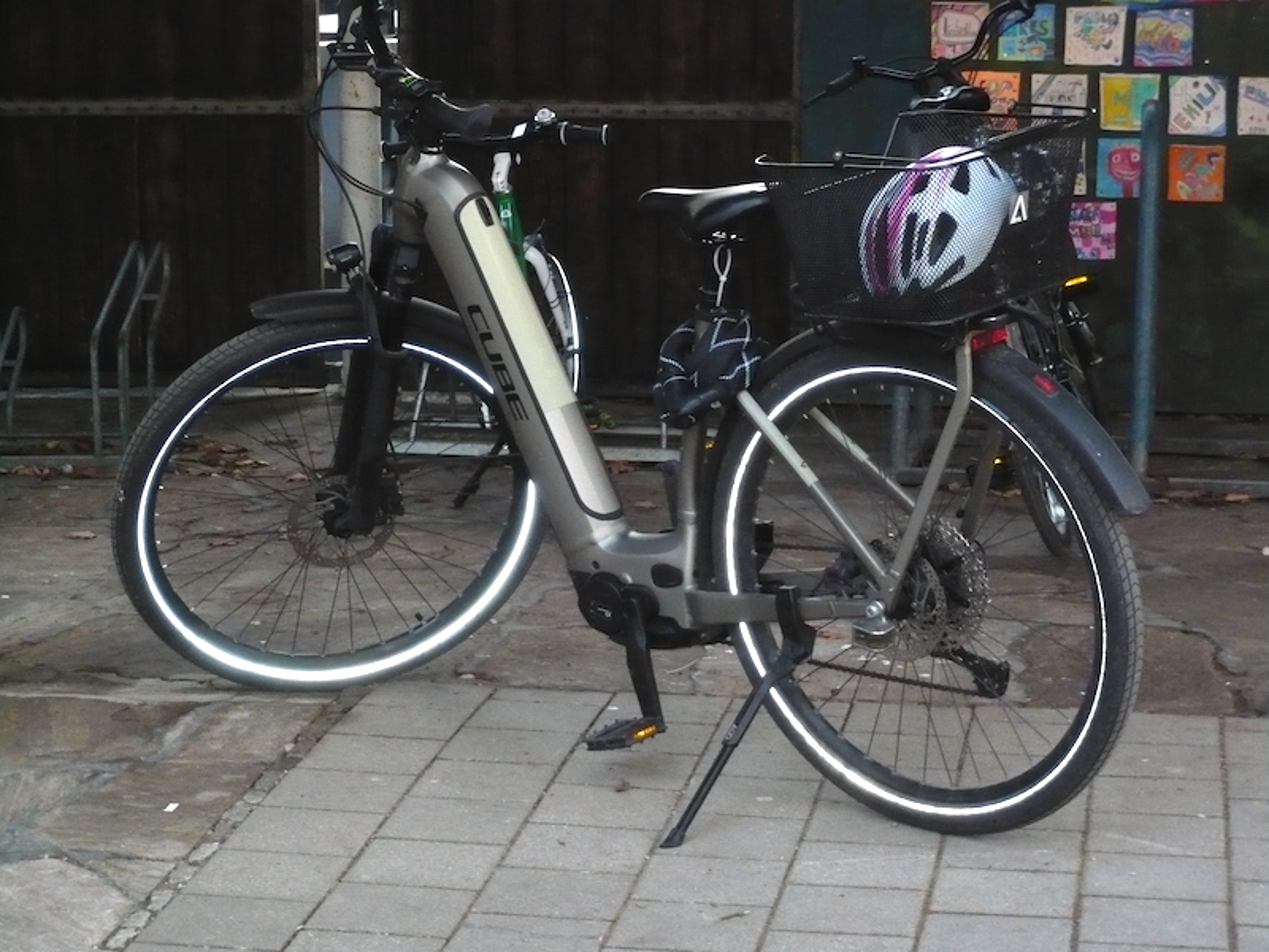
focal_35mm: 92
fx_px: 3373
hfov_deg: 21.3
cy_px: 476
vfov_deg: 16.1
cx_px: 634
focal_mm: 15.2
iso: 400
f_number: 5.4
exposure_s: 1/30
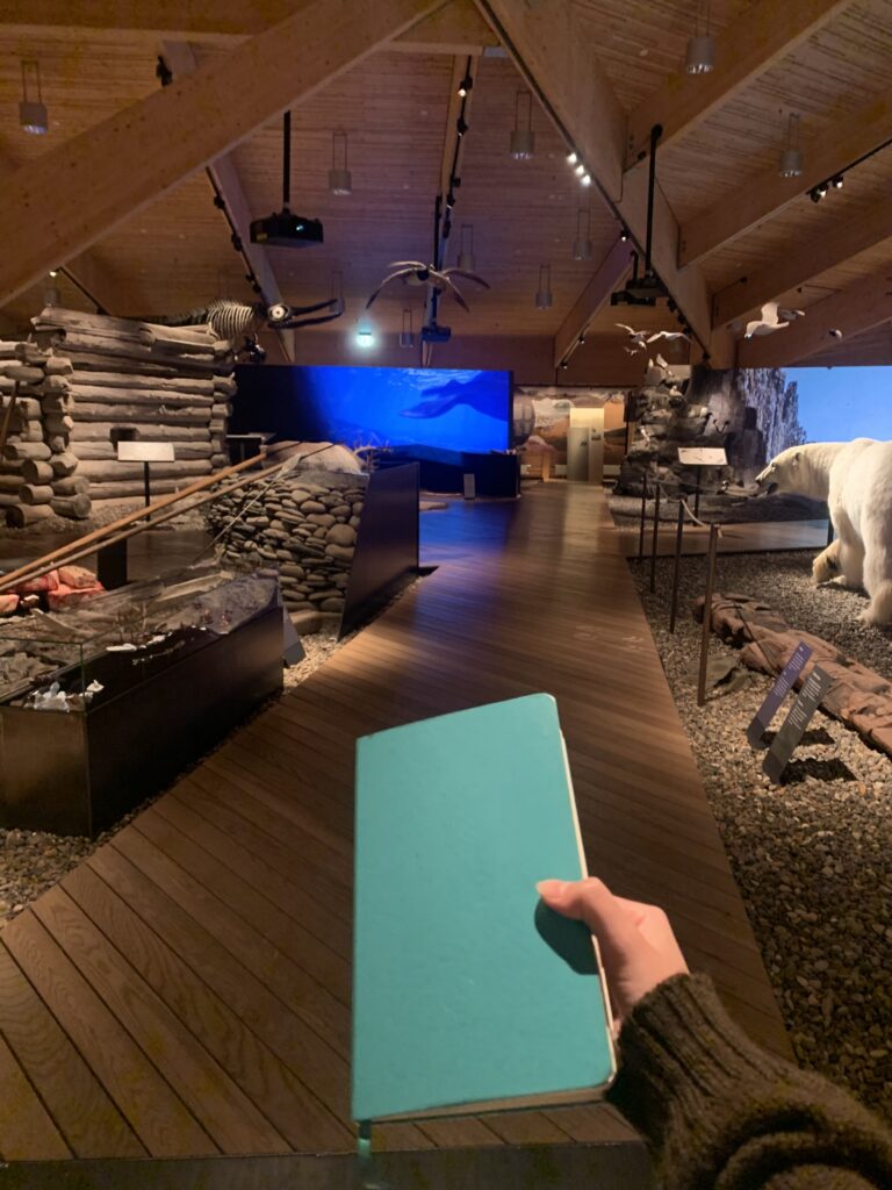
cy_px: 595
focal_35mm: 26
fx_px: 893
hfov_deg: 53.1
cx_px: 446
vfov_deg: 67.3
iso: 640
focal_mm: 4.25
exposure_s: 1/25
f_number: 1.8
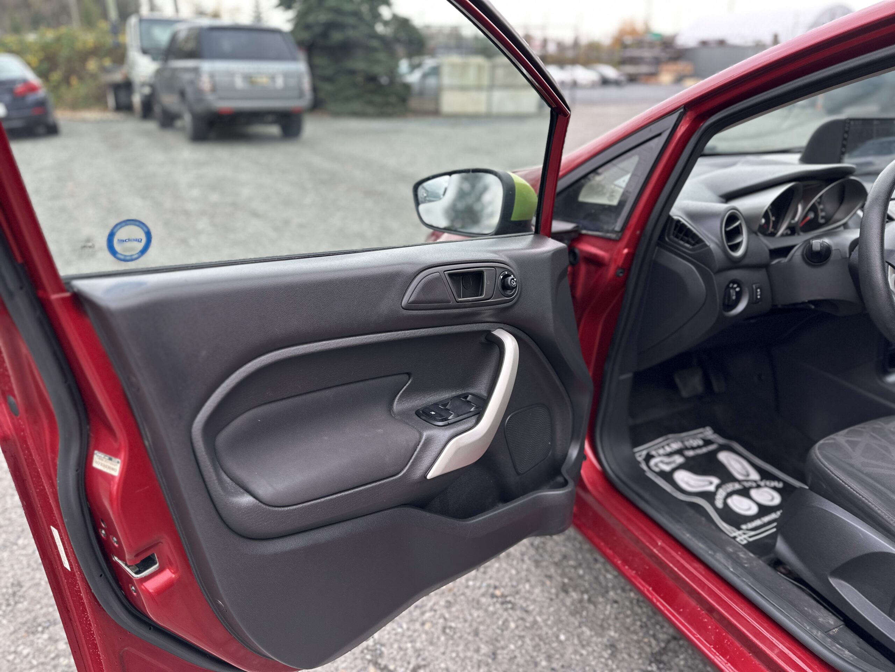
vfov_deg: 56.8
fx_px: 621
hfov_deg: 71.6
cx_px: 448
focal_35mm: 24
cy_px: 336
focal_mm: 6.86
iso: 100
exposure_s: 1/121
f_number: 1.78
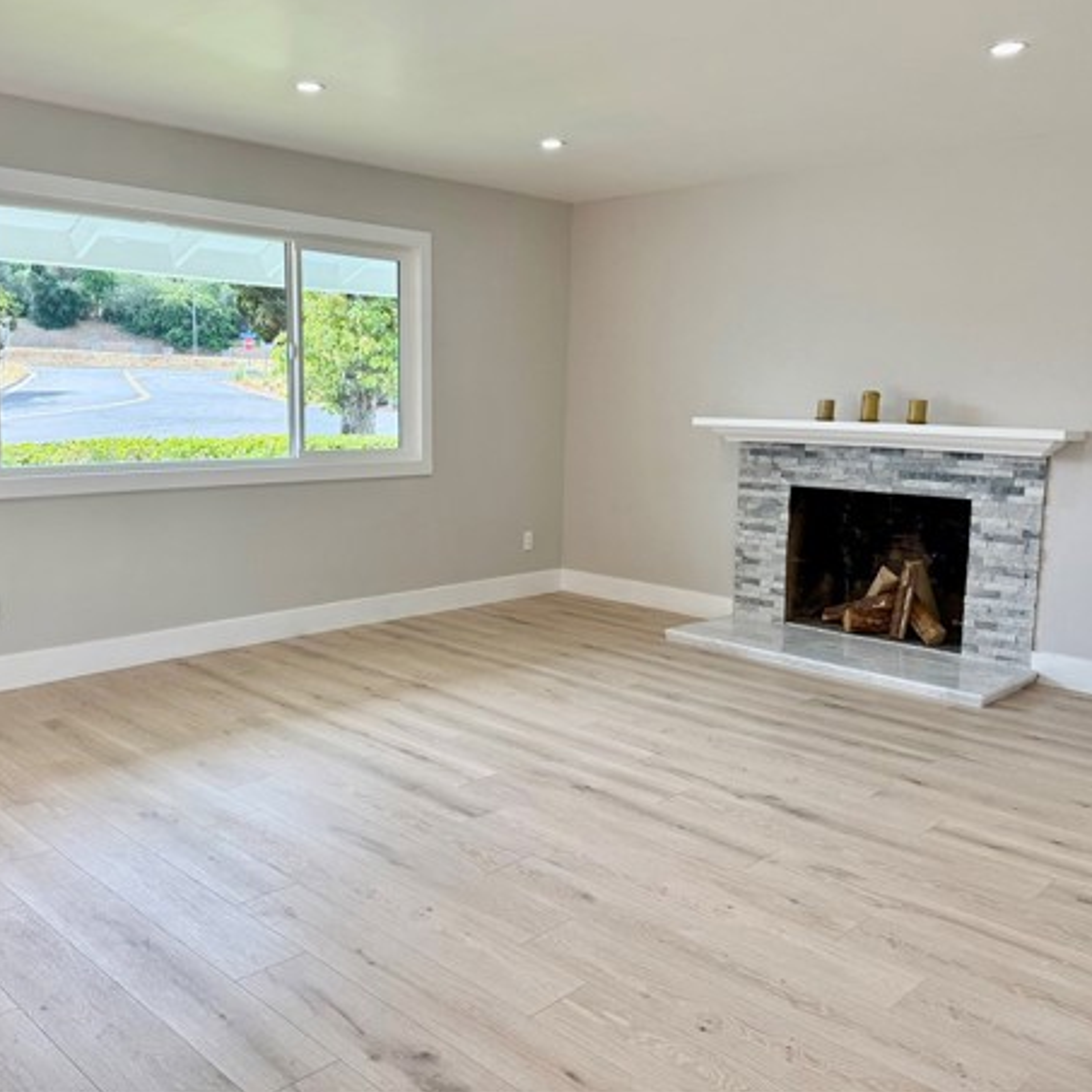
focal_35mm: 30
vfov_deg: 54.0
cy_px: 516
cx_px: 439
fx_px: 1071
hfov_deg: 53.7
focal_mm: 6.76
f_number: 1.78
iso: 100
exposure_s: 1/476
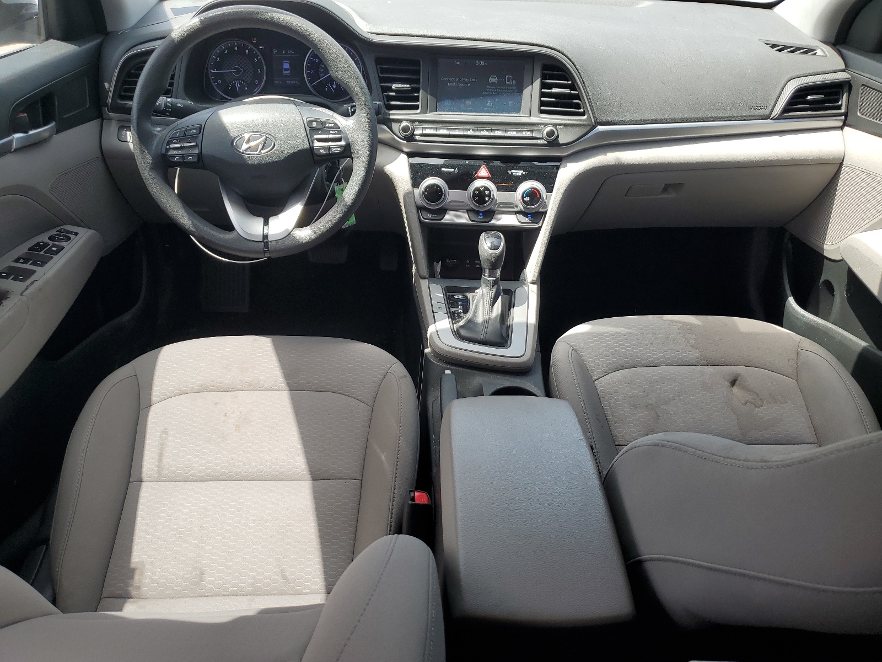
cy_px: 331
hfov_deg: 67.3
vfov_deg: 53.1
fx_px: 662
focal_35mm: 26
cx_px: 441
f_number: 1.5
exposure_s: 1/345
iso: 50
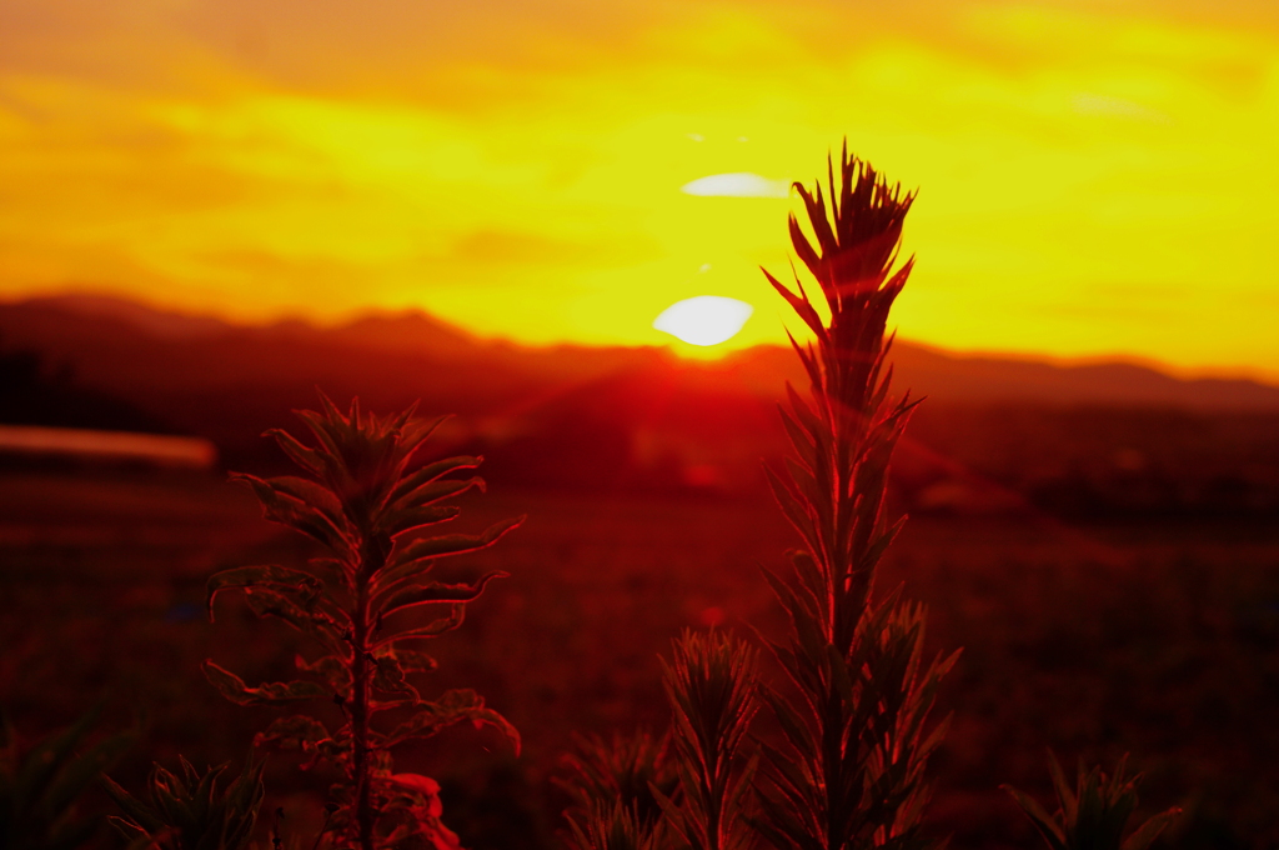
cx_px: 640
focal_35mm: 52
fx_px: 1845
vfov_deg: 25.9
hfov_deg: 38.2
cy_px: 425
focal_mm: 35
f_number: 4
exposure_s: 1/400
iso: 200
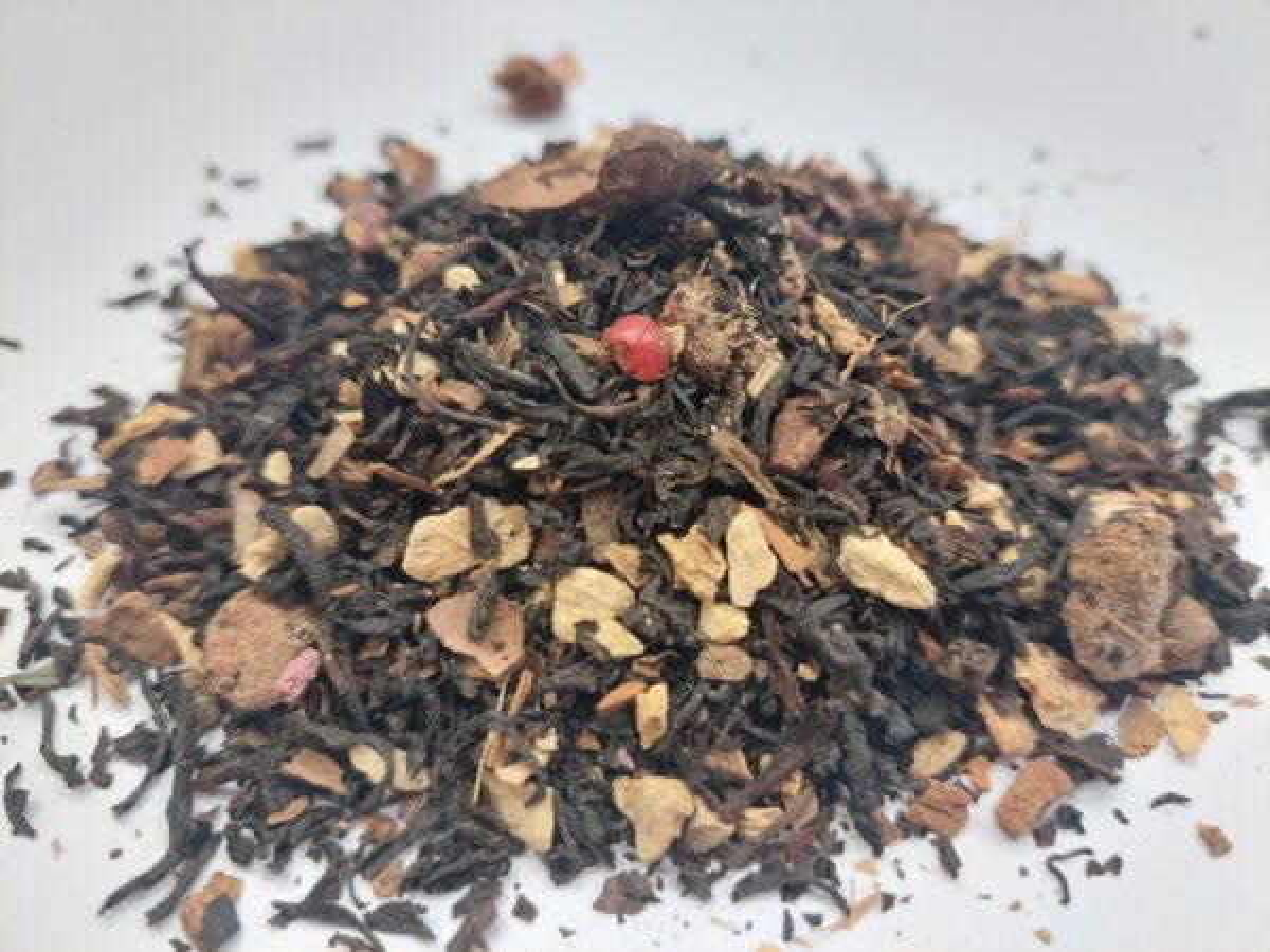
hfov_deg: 71.6
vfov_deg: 56.8
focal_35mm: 24
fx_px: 881
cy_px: 476
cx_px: 635
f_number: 1.8
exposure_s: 1/33
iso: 500
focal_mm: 5.23
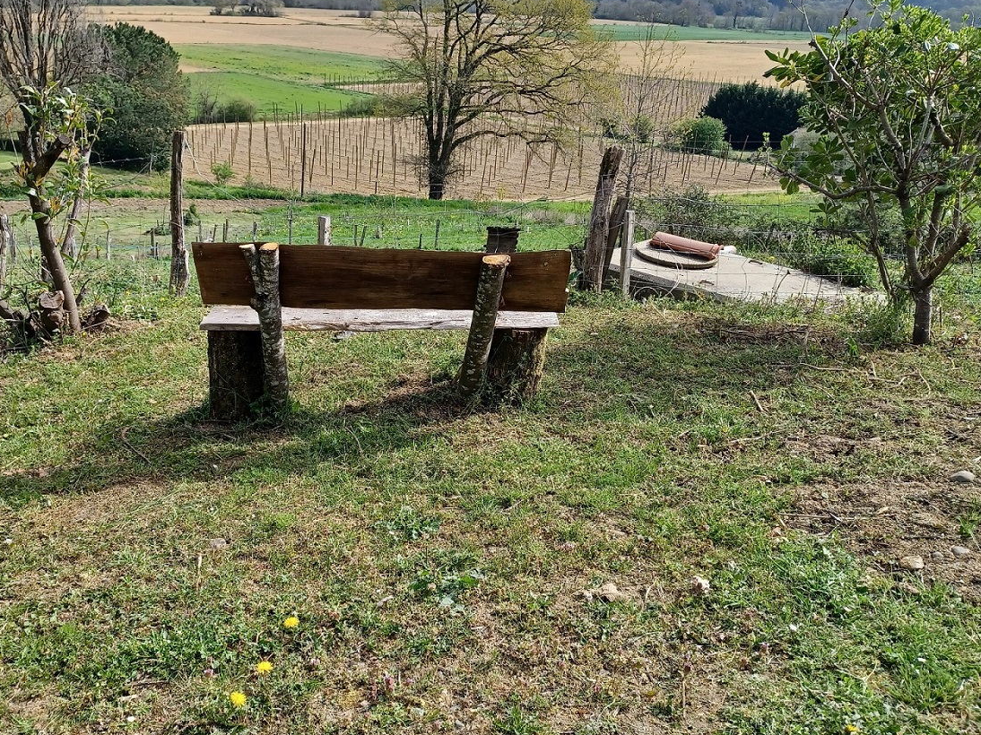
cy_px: 307
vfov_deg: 44.0
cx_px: 389
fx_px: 907
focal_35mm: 32
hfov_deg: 56.4
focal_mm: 4.6
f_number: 1.8
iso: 32
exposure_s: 1/382
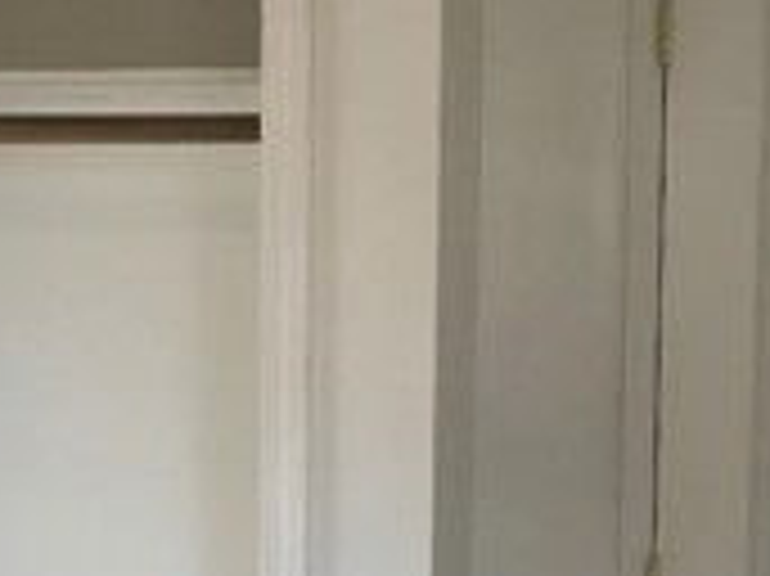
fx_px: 2334
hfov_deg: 18.7
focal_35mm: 105
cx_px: 360
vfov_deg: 13.8
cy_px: 644
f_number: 1.8
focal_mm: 3.99
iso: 50
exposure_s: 1/120
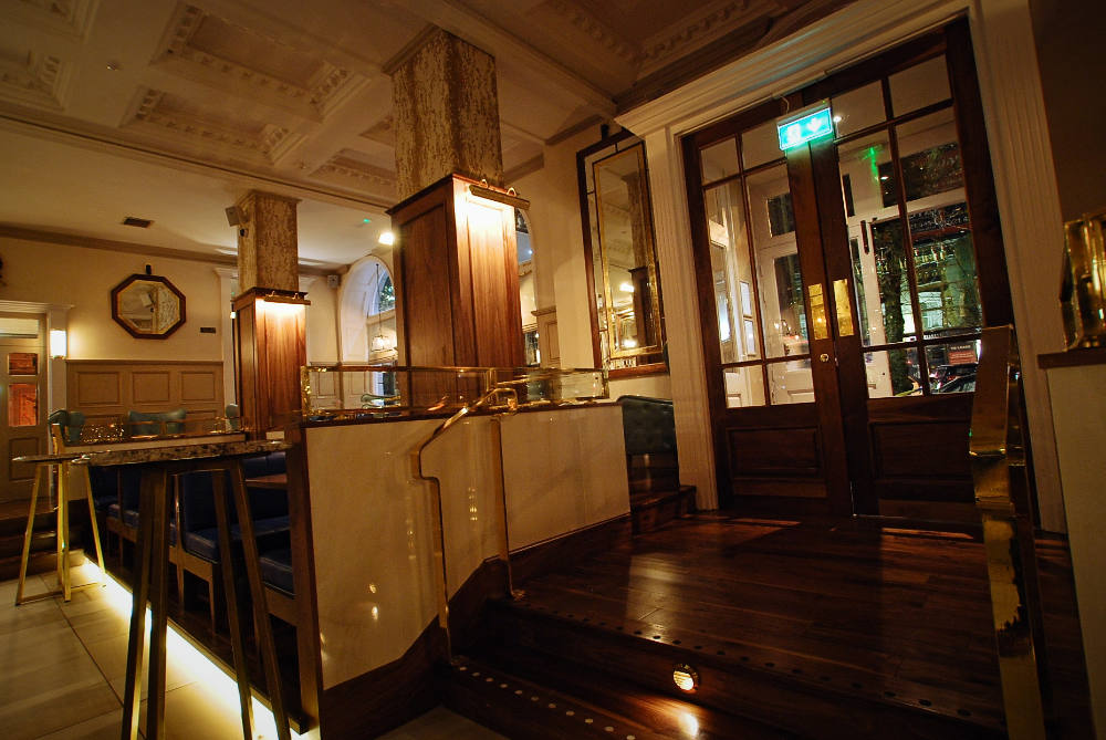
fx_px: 507
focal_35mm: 16
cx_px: 553
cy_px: 370
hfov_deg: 94.9
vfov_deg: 72.2
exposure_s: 1/3
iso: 400
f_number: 4.5
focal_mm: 11
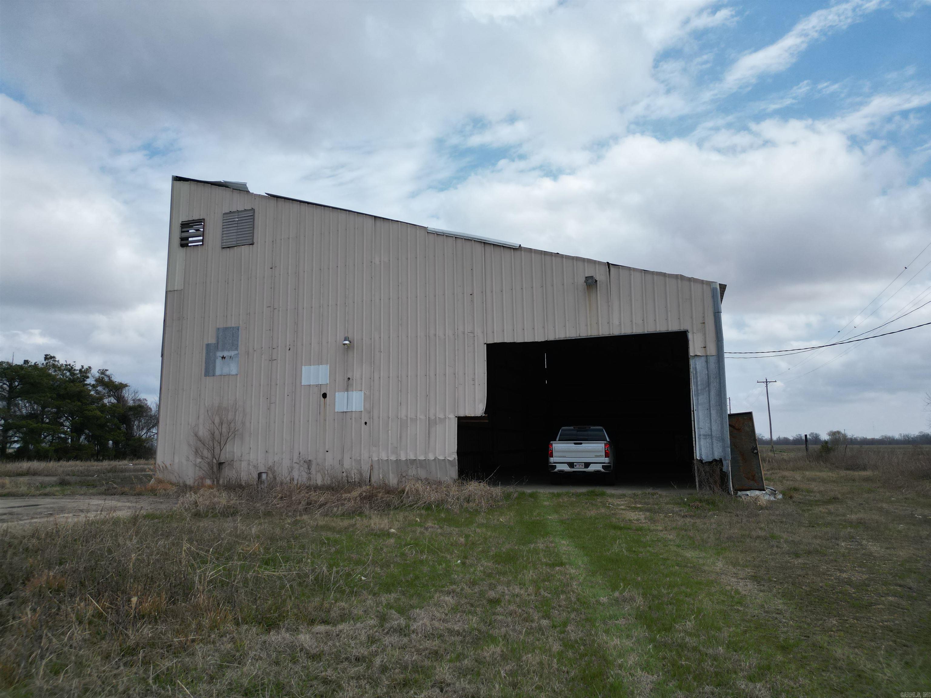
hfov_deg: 71.6
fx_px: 645
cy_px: 349
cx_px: 466
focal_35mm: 24
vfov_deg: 56.8
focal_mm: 6.72
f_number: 1.7
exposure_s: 1/4000
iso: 140
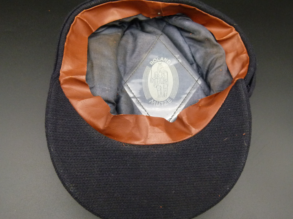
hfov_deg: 55.4
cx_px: 146
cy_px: 110
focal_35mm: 33
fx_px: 279
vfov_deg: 42.9
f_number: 3
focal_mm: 5.9
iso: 400
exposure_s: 1/60
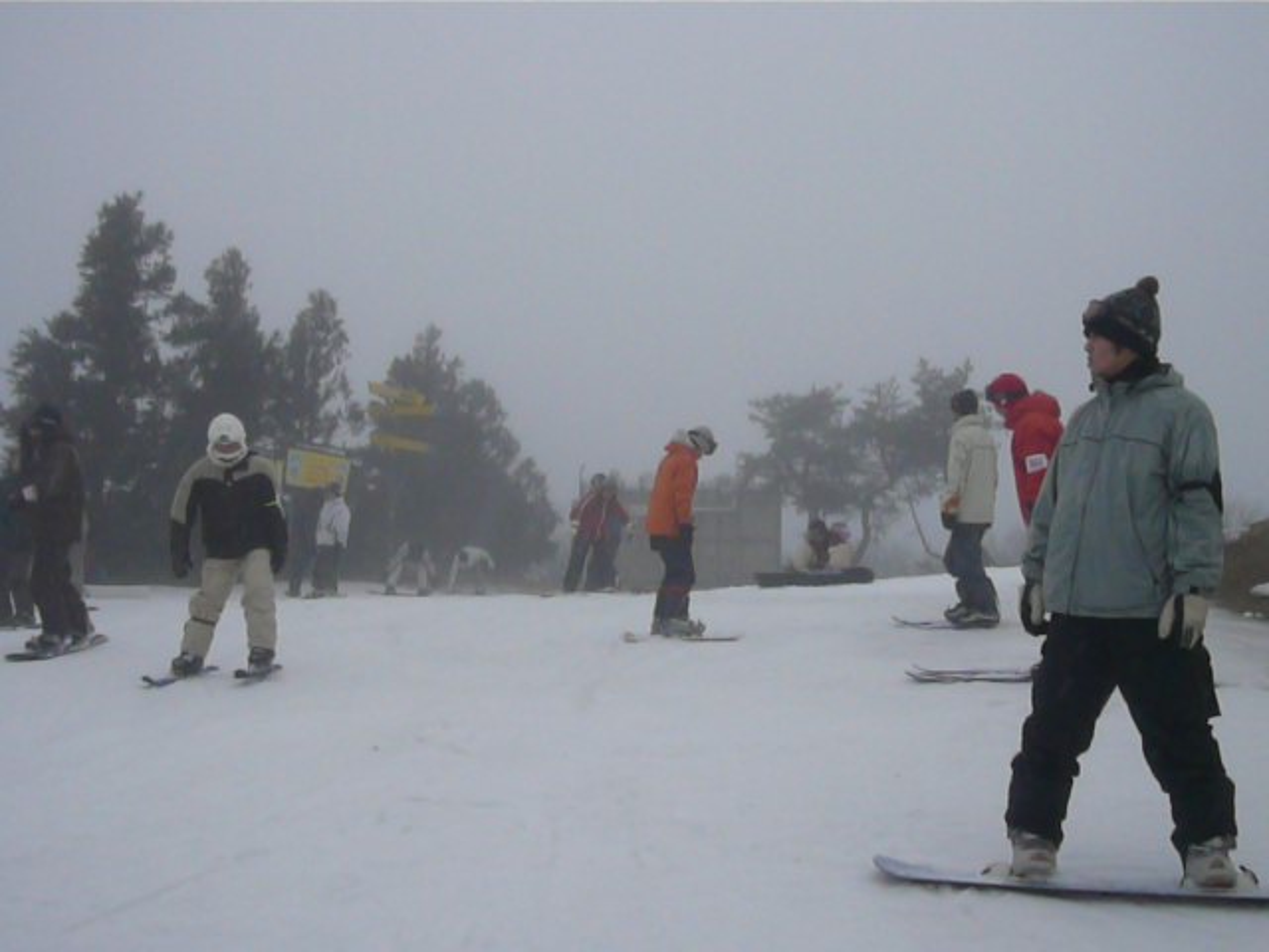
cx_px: 634
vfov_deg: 31.5
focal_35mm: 46
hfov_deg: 41.2
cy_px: 476
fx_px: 1686
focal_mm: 7.5
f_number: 10
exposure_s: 1/640
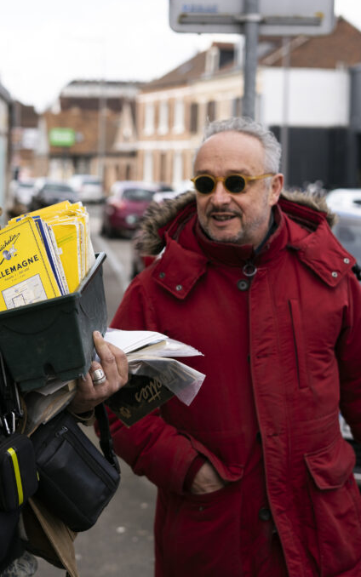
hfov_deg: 16.8
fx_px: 1212
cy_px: 289
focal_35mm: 77
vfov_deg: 26.8
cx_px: 82
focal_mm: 50
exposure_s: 1/800
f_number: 3.2
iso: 80
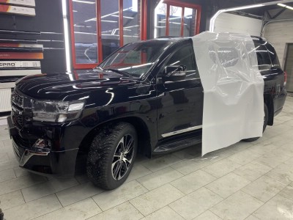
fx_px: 220
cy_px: 110
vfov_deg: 53.1
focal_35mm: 26
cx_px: 146
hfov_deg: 67.3
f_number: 1.8
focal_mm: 4.25
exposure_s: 1/50
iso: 50
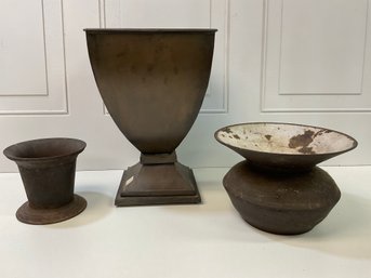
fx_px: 311
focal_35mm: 29
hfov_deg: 61.7
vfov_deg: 48.2
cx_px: 186
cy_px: 139
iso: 32
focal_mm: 3
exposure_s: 1/61
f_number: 1.8
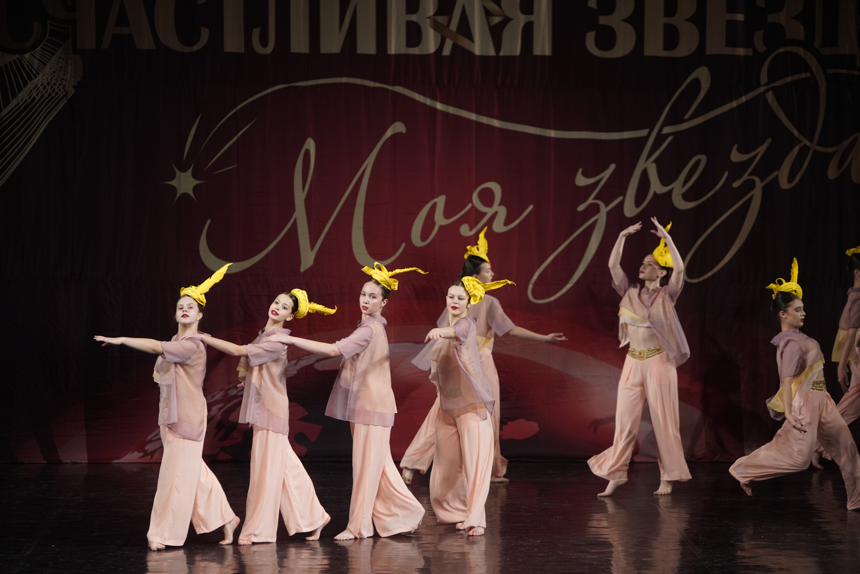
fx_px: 3822
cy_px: 287
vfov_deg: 8.6
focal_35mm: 160
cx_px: 430
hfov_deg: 12.8
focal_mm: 160
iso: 1600
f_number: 2.8
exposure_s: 1/500
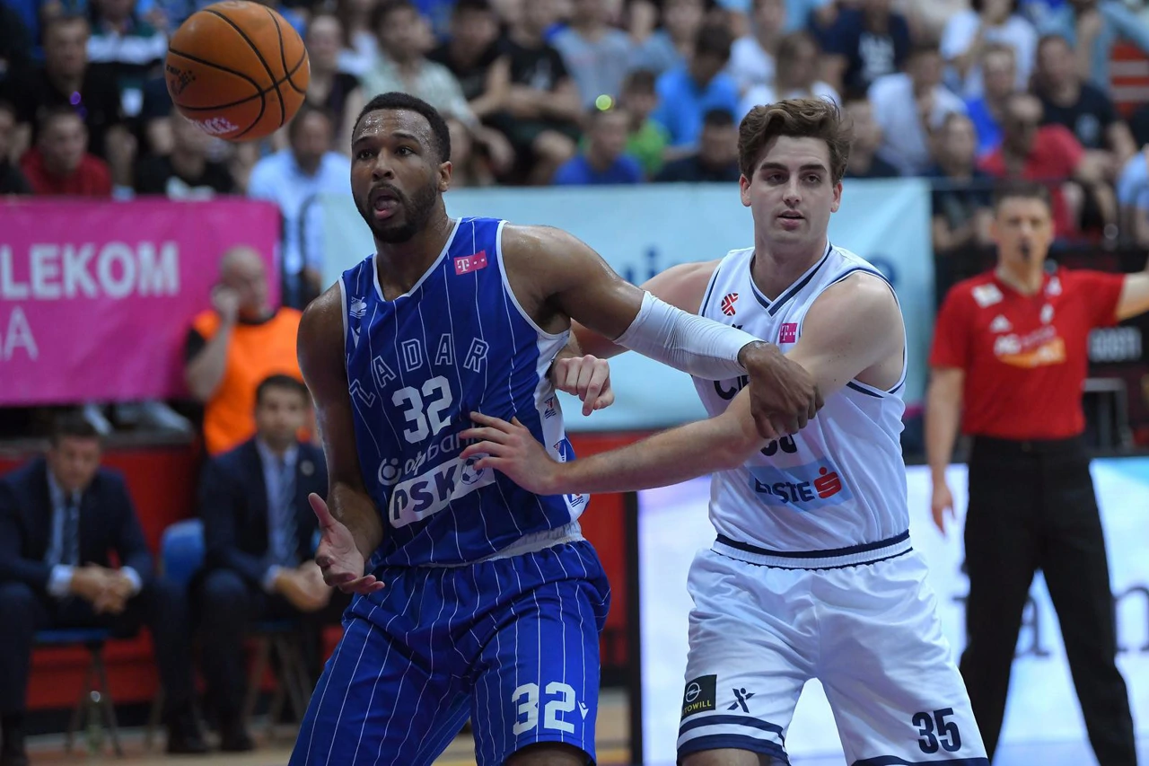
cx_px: 574
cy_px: 383
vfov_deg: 9.1
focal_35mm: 150
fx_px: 4787
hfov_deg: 13.7
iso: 2500
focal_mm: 150
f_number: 2.8
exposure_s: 1/1000
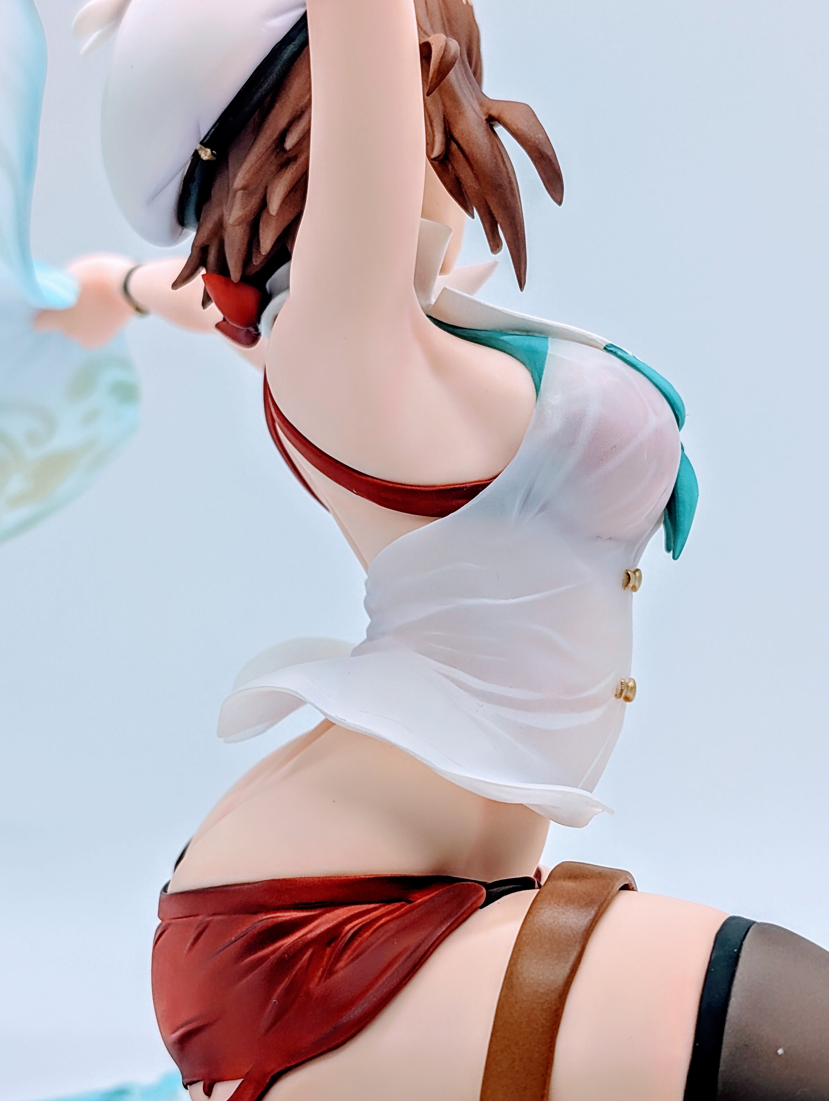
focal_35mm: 60
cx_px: 458
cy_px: 558
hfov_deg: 24.5
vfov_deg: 32.1
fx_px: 1911
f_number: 1.68
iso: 26
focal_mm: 6.9
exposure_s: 1/50.1
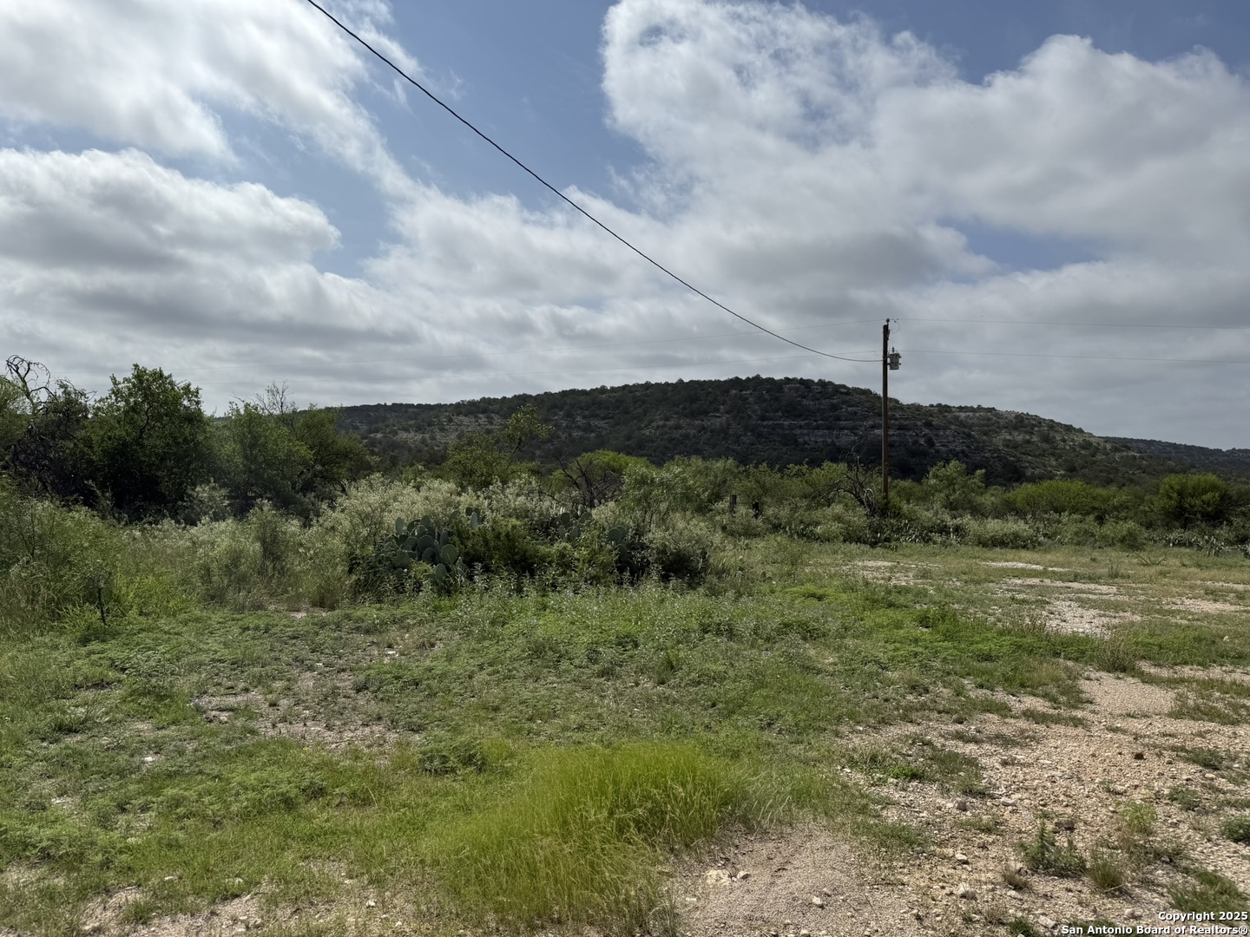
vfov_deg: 56.8
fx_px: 867
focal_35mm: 24
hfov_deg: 71.6
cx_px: 625
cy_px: 468
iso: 80
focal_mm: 6.76
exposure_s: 1/14286
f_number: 1.78
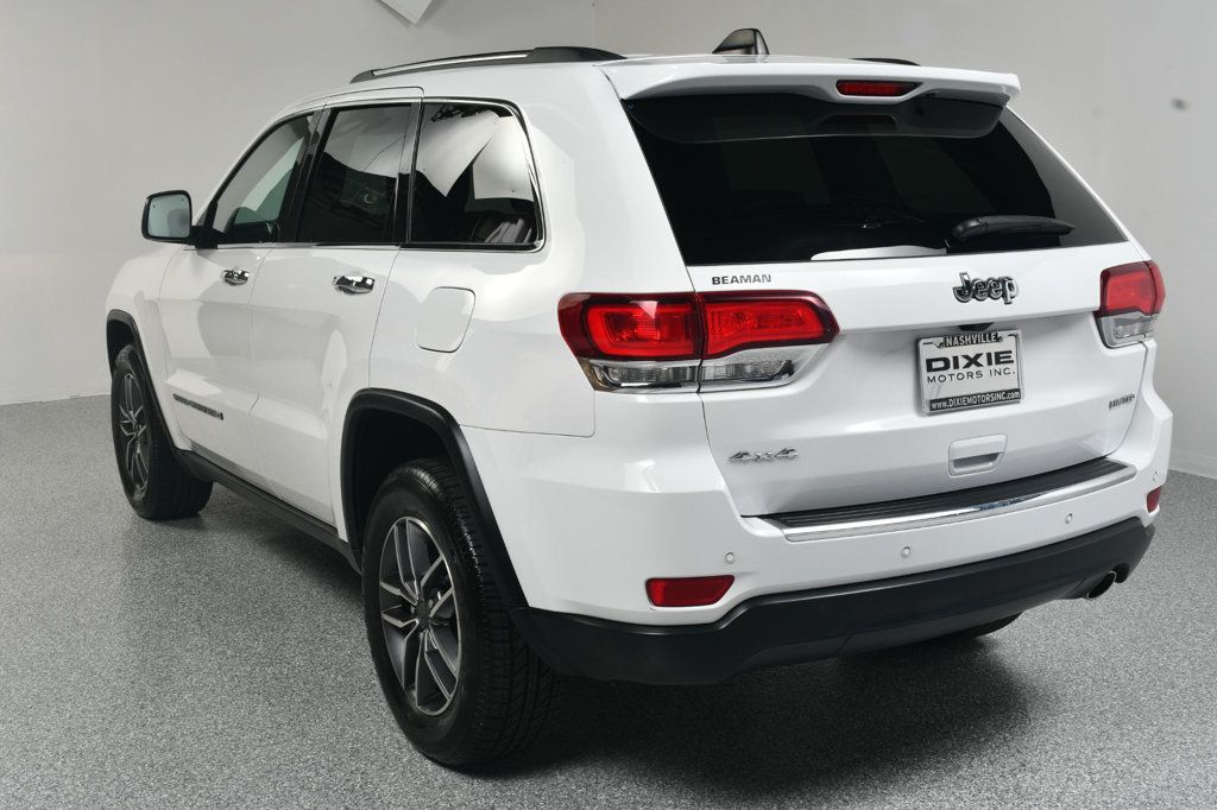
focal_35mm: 40
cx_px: 608
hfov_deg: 48.5
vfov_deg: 33.4
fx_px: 1352
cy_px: 405
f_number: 13
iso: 100
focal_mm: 27
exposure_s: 1/160
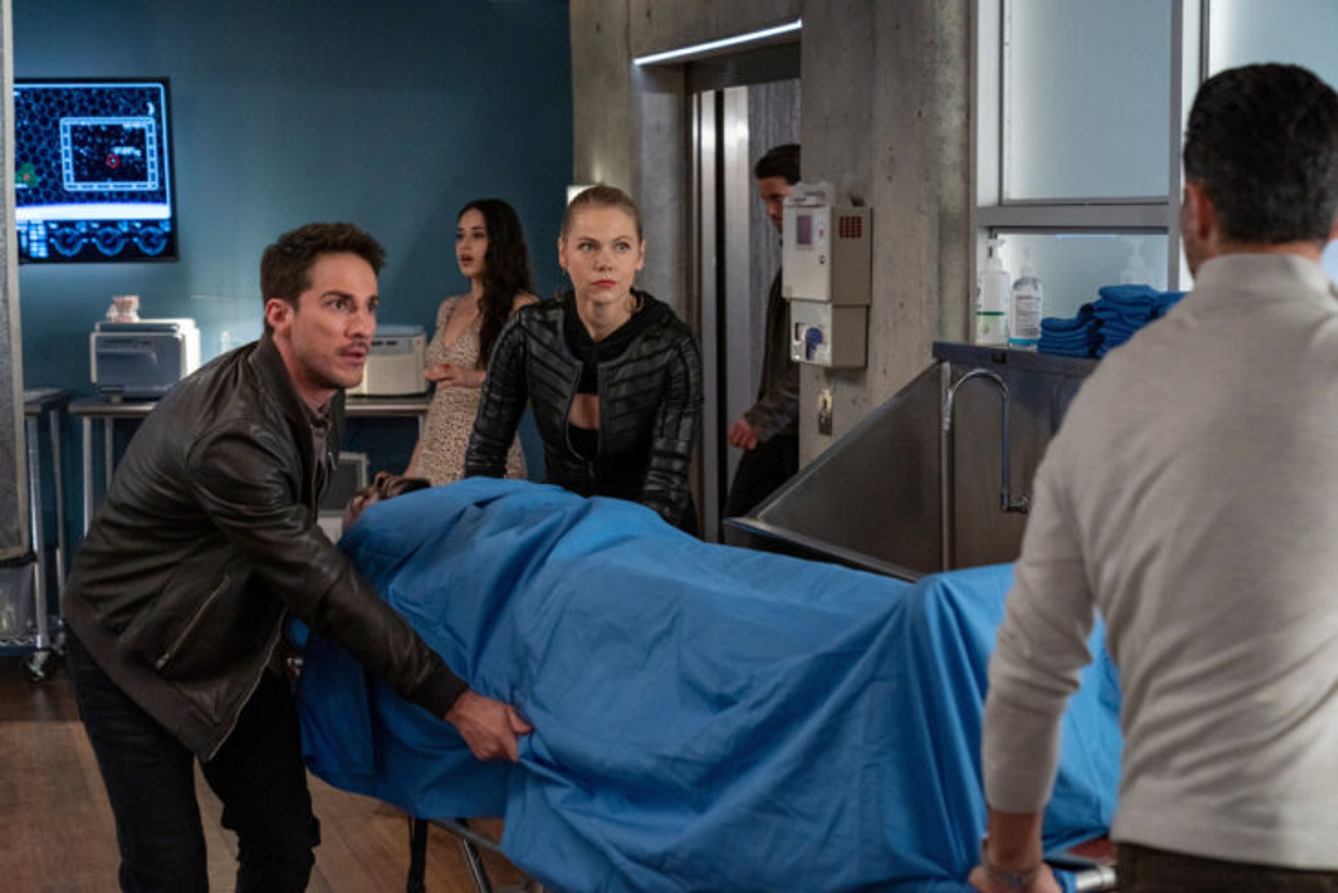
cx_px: 669
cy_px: 446
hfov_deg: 33.4
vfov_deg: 22.6
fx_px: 2230
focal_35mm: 60
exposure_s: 1/200
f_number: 4
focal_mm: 60
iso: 5000
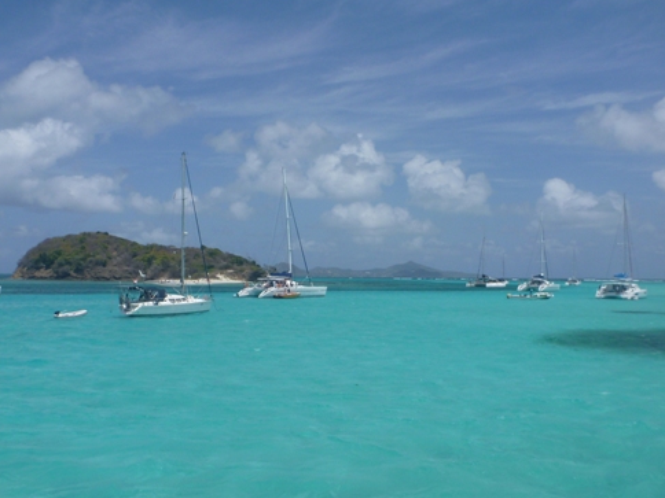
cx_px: 301
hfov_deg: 50.1
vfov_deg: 38.6
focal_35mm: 37
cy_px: 284
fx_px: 711
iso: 100
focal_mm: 4.9
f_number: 10
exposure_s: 1/250
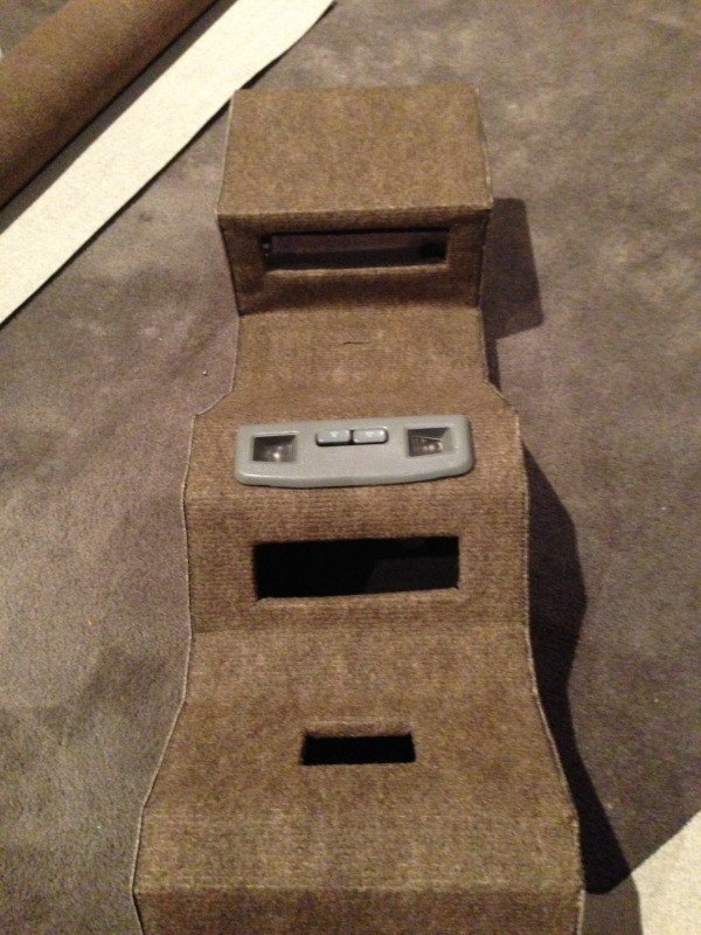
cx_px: 350
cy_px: 468
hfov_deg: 42.9
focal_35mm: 33
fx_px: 891
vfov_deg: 55.4
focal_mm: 4.1
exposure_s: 1/15
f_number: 2.4
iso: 800
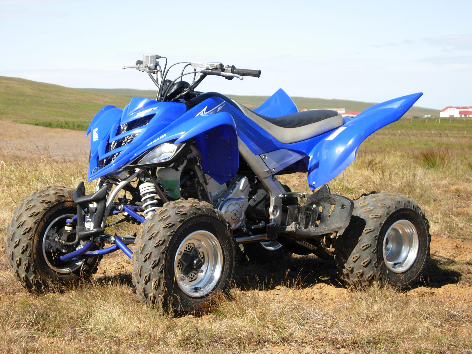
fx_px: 1404
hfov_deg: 19.1
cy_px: 177
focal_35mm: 103
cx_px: 236
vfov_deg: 14.4
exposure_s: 1/304
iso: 50
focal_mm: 21.5
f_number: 5.2
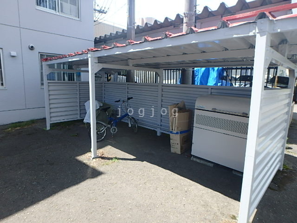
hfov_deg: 79.0
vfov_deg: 63.4
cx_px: 148
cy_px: 112
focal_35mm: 21
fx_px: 180
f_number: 3.5
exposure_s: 1/400
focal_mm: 3.7
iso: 125
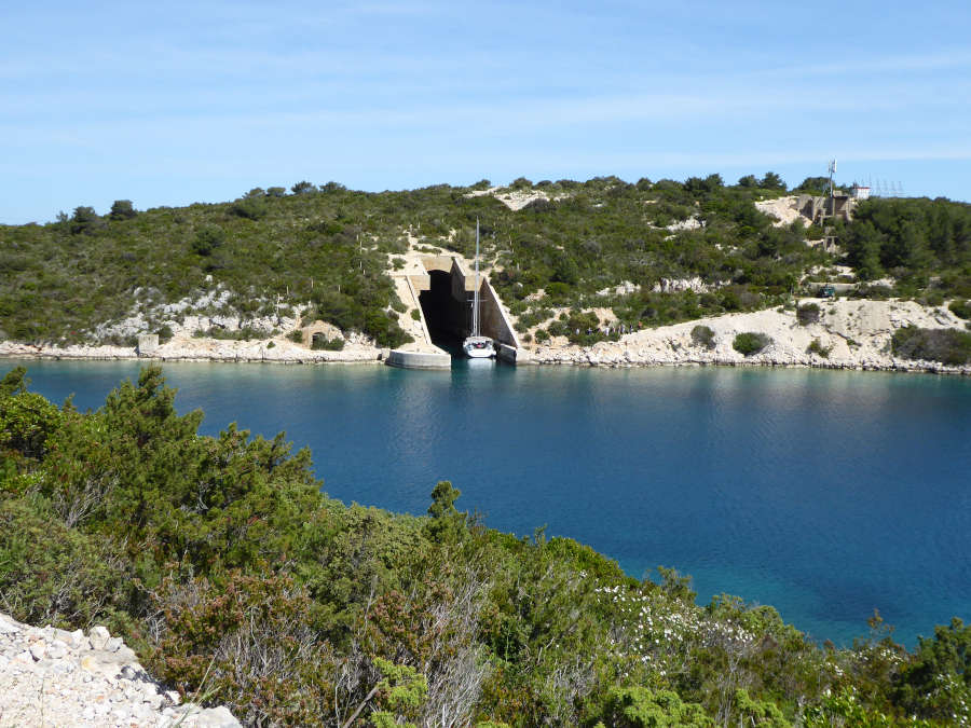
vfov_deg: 40.7
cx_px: 486
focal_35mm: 35
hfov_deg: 52.6
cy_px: 364
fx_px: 982
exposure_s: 1/640
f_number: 3.7
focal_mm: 6.3
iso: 80
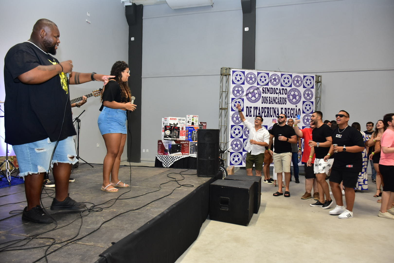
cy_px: 132
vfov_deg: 47.9
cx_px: 197
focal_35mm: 27
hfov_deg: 67.4
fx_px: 295
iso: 1000
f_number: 3.5
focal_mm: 18
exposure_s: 1/80
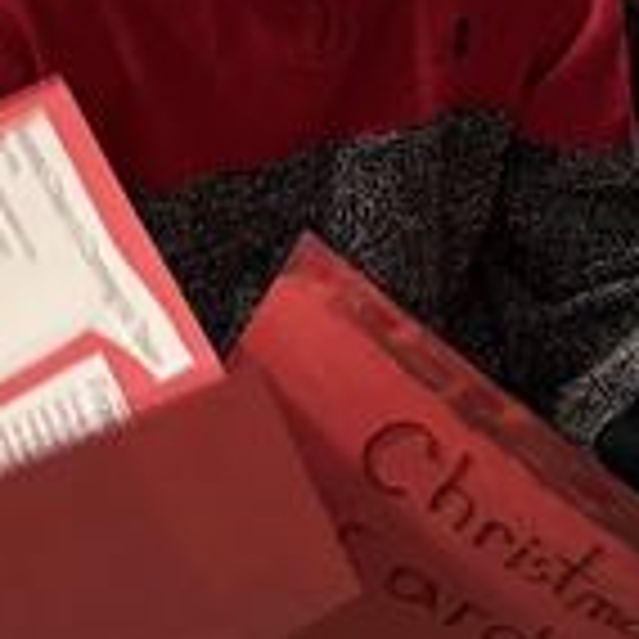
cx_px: -216
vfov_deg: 9.9
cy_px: -922
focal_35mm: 153
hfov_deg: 11.1
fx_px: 3195
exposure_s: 1/60
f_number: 1.78
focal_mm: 6.76
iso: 800
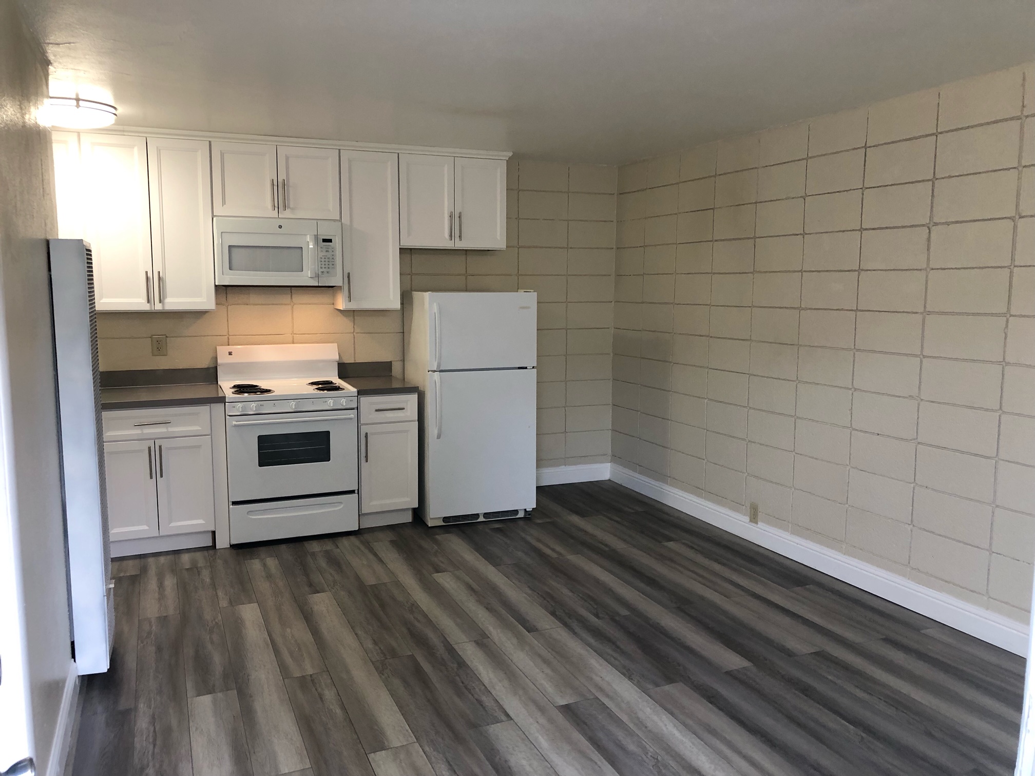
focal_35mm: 28
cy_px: 388
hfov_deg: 63.4
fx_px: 837
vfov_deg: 49.7
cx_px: 518
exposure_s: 1/30
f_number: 1.8
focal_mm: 3.99
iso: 32
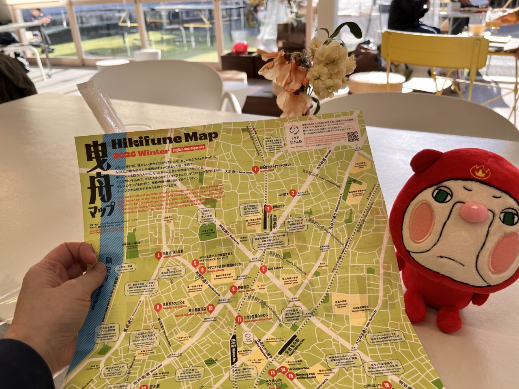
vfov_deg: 53.1
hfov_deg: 67.3
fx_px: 390
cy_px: 194
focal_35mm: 26
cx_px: 260
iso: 50
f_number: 1.6
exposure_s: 1/413
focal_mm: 5.1
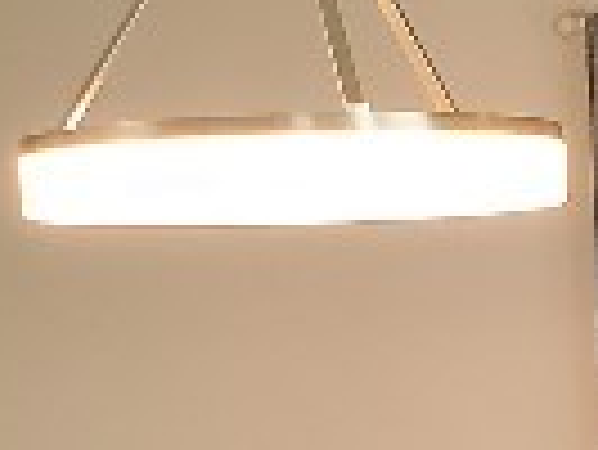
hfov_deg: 9.7
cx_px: 737
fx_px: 3458
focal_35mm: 200
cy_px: 1152
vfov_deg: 6.9
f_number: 2.4
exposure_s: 1/60
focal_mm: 4.3
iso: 200
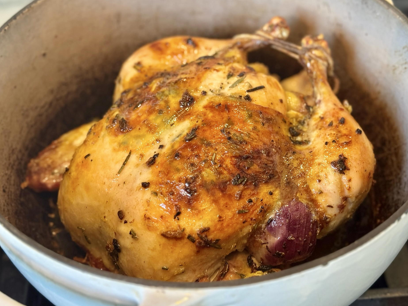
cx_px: 208
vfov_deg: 29.7
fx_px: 577
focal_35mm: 49
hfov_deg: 38.9
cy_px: 156
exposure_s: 1/40
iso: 200
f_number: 1.78
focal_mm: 6.76
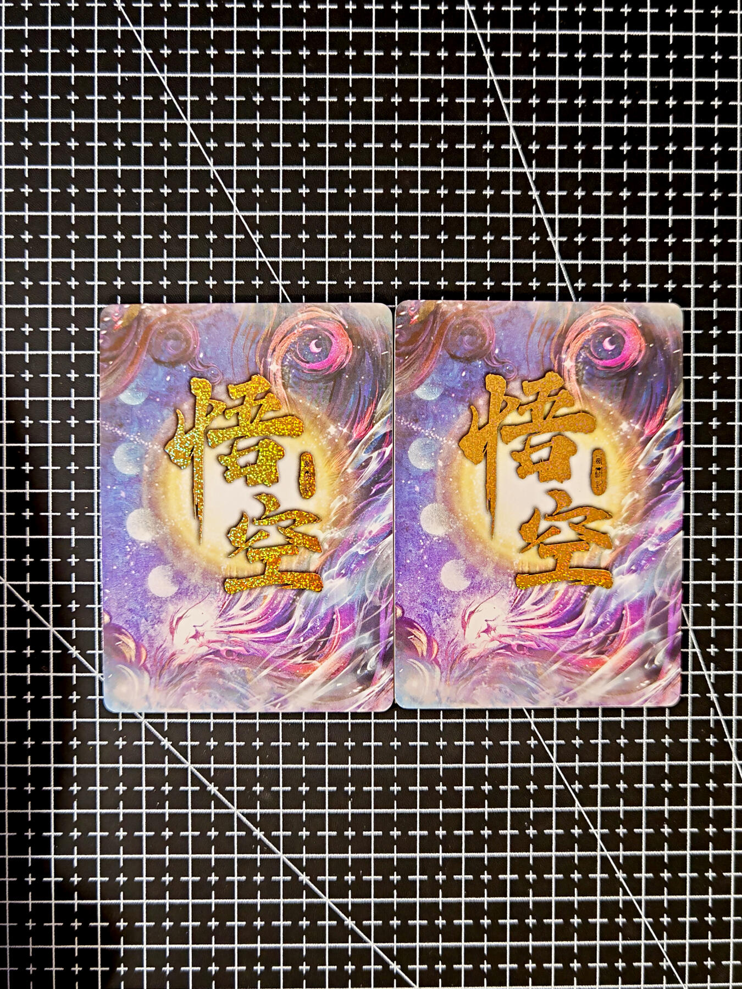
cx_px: 371
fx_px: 943
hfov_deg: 42.9
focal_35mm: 33
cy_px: 494
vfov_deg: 55.4
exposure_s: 1/50
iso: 500
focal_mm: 6.67
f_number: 1.9
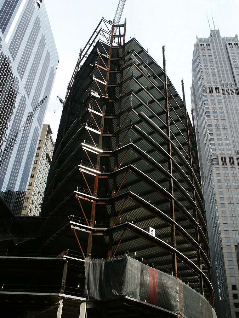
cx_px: 120
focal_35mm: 35
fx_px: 322
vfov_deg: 52.6
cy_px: 159
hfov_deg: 40.7
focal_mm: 7.19
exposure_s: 1/125
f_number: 6.7
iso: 64
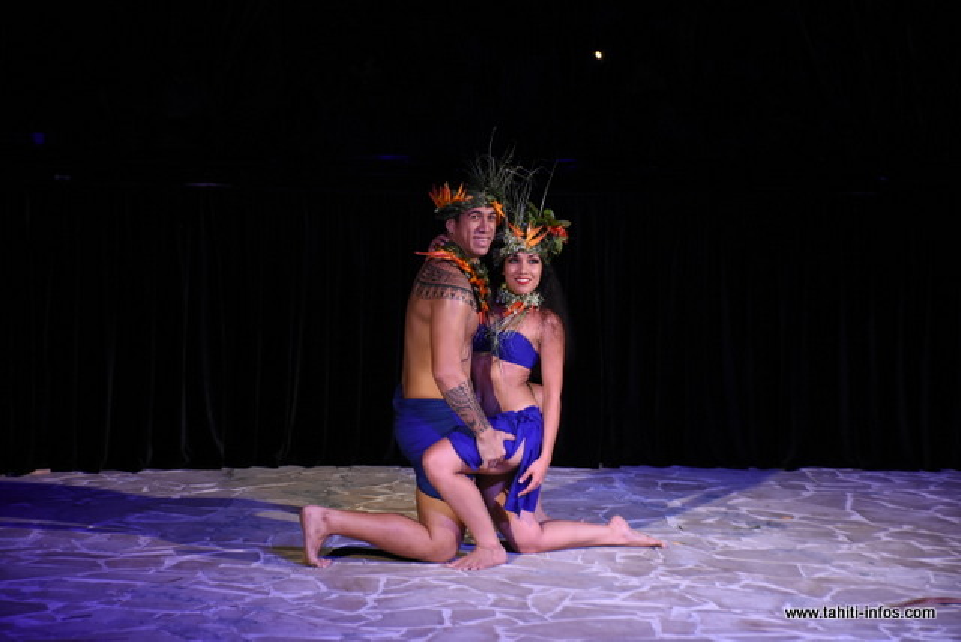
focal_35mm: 112
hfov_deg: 18.2
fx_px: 3006
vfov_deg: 12.2
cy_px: 321
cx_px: 480
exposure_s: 1/250
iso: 1600
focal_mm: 75
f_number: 5
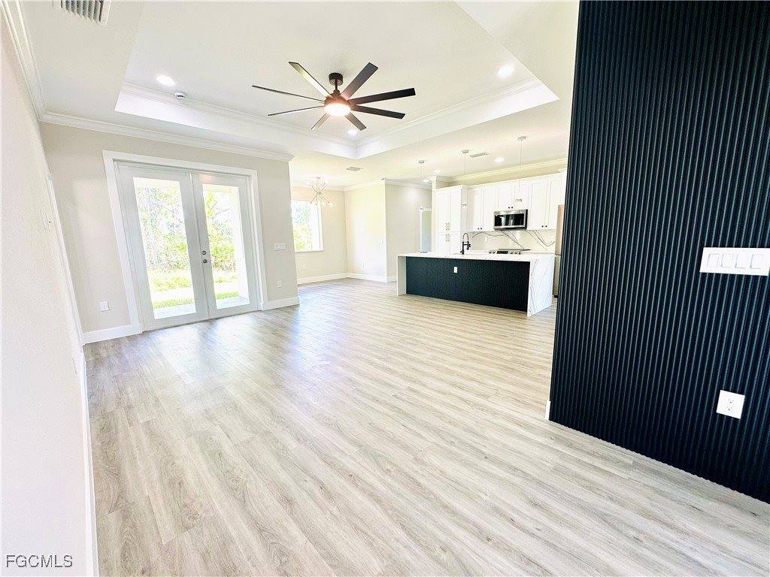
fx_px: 311
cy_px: 288
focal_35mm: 14
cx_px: 385
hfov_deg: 102.1
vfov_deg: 85.7
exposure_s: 1/120
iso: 100
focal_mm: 2.22
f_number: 2.2
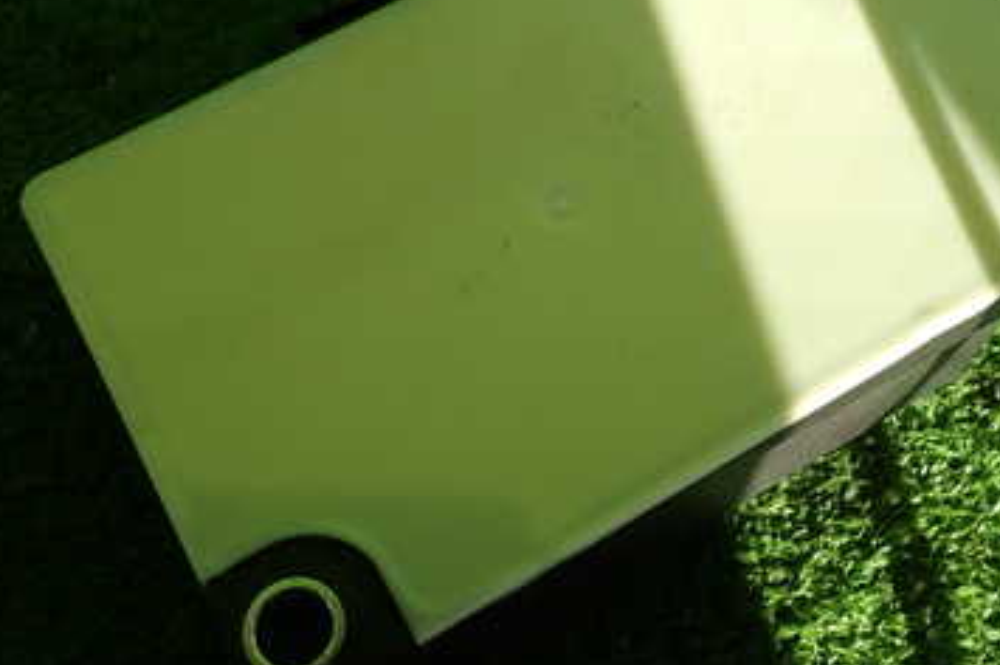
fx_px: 1221
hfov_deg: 44.5
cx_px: 555
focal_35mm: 44
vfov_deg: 30.4
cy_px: 296
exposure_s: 1/320
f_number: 2.8
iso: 100
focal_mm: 4.5
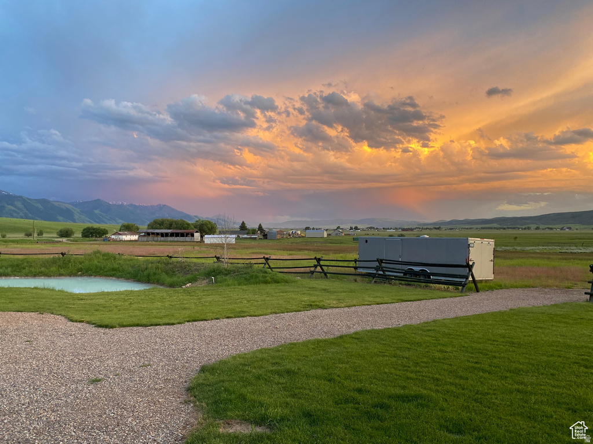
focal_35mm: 26
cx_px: 296
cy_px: 222
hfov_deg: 67.3
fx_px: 445
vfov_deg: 53.1
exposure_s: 1/121
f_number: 1.8
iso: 80
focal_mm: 4.25
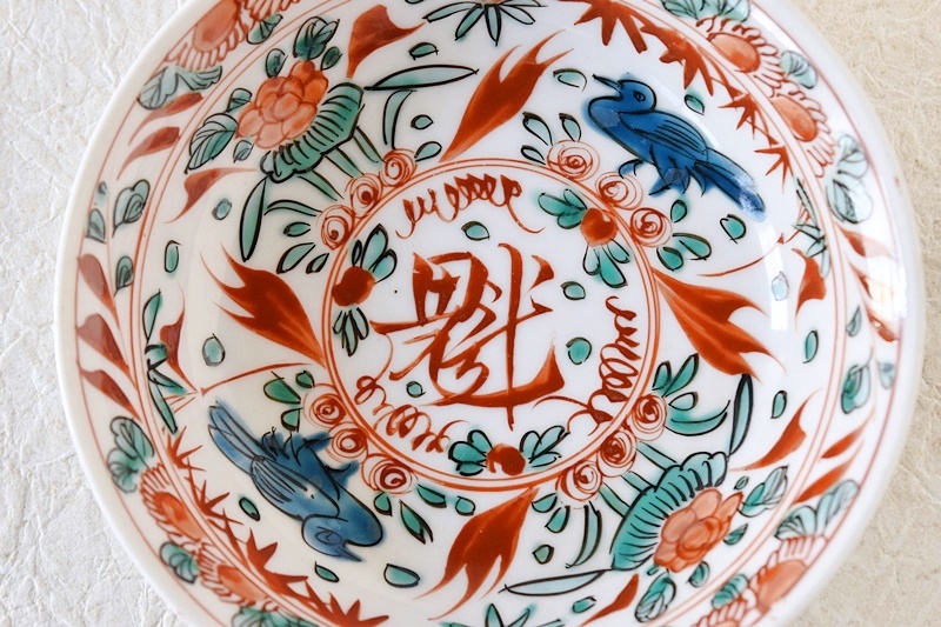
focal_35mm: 82
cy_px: 314
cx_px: 470
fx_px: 2156
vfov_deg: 16.5
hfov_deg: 24.6
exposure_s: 1/13
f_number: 5.6
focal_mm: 55
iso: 800
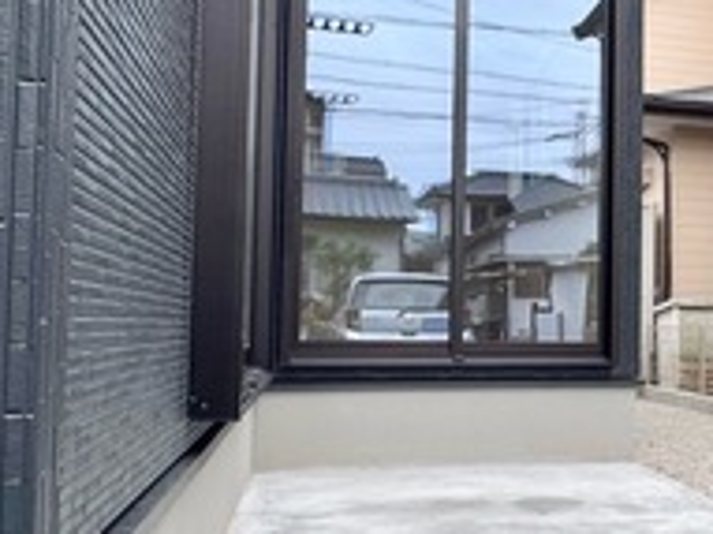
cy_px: 291
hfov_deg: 37.6
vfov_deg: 30.8
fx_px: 967
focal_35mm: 47
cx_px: 653
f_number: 2.2
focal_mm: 2.22
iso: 80
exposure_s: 1/99
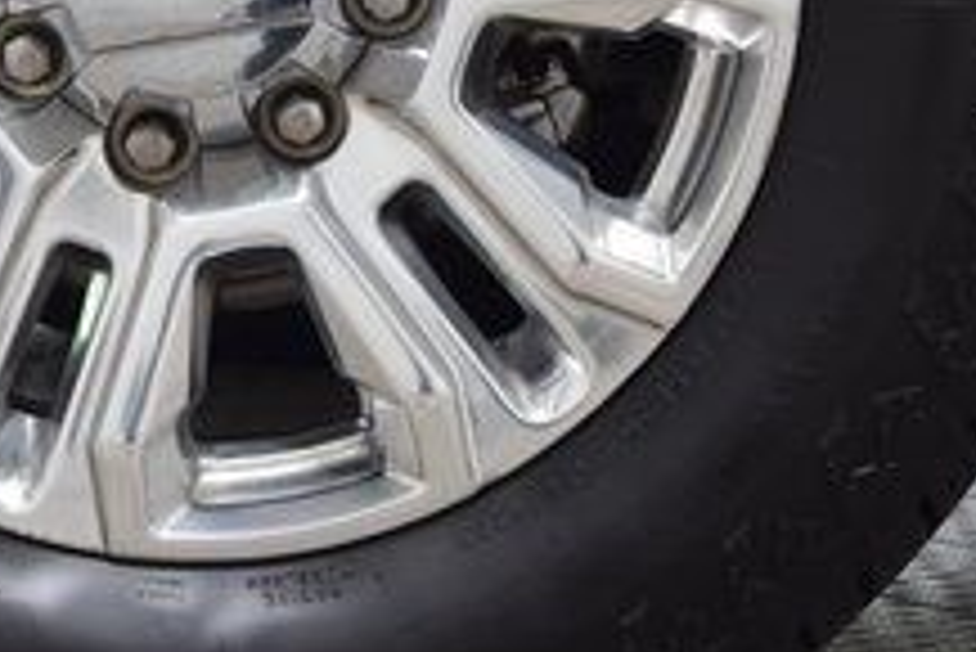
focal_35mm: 186
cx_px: 216
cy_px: -92
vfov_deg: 7.3
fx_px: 5046
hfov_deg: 11.0
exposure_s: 1/15
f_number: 6.3
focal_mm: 42
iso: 640
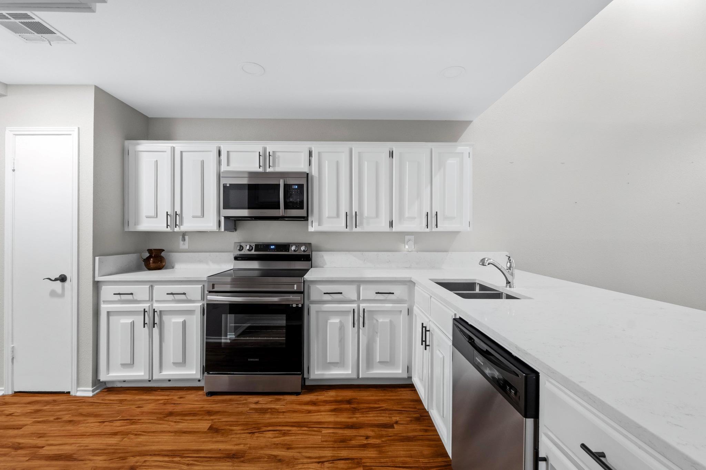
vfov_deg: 77.3
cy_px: 235
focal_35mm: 15
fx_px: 294
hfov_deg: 100.4
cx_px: 353
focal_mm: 10
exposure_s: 8
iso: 250
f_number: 11
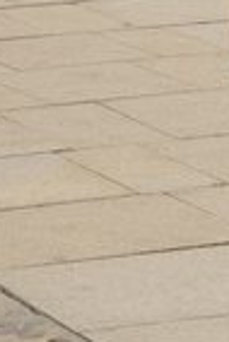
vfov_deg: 5.0
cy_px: -254
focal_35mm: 405
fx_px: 3855
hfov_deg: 3.4
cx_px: 348
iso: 400
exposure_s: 1/160
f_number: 13
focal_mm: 70
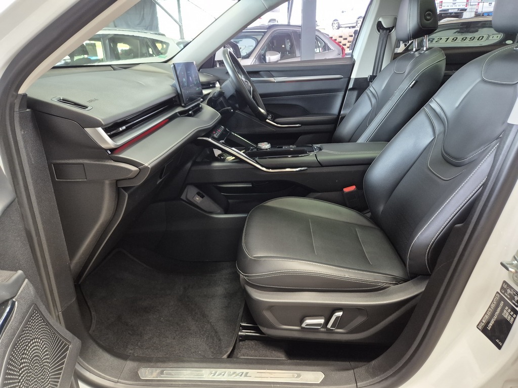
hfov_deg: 73.9
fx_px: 344
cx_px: 259
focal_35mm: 23
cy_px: 194
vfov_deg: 58.9
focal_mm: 5.4
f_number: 1.8
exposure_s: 1/100
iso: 800
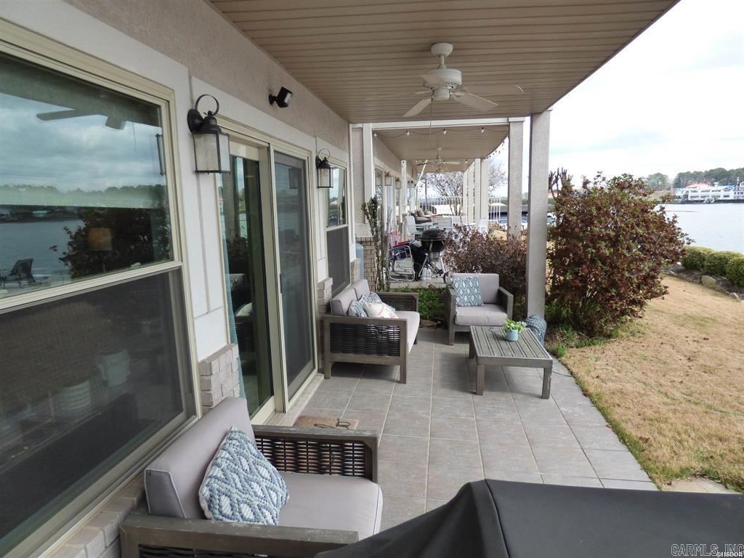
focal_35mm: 20
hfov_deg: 81.7
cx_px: 372
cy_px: 279
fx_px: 430
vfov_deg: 66.0
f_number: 2.8
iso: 160
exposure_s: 1/500
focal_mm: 3.58
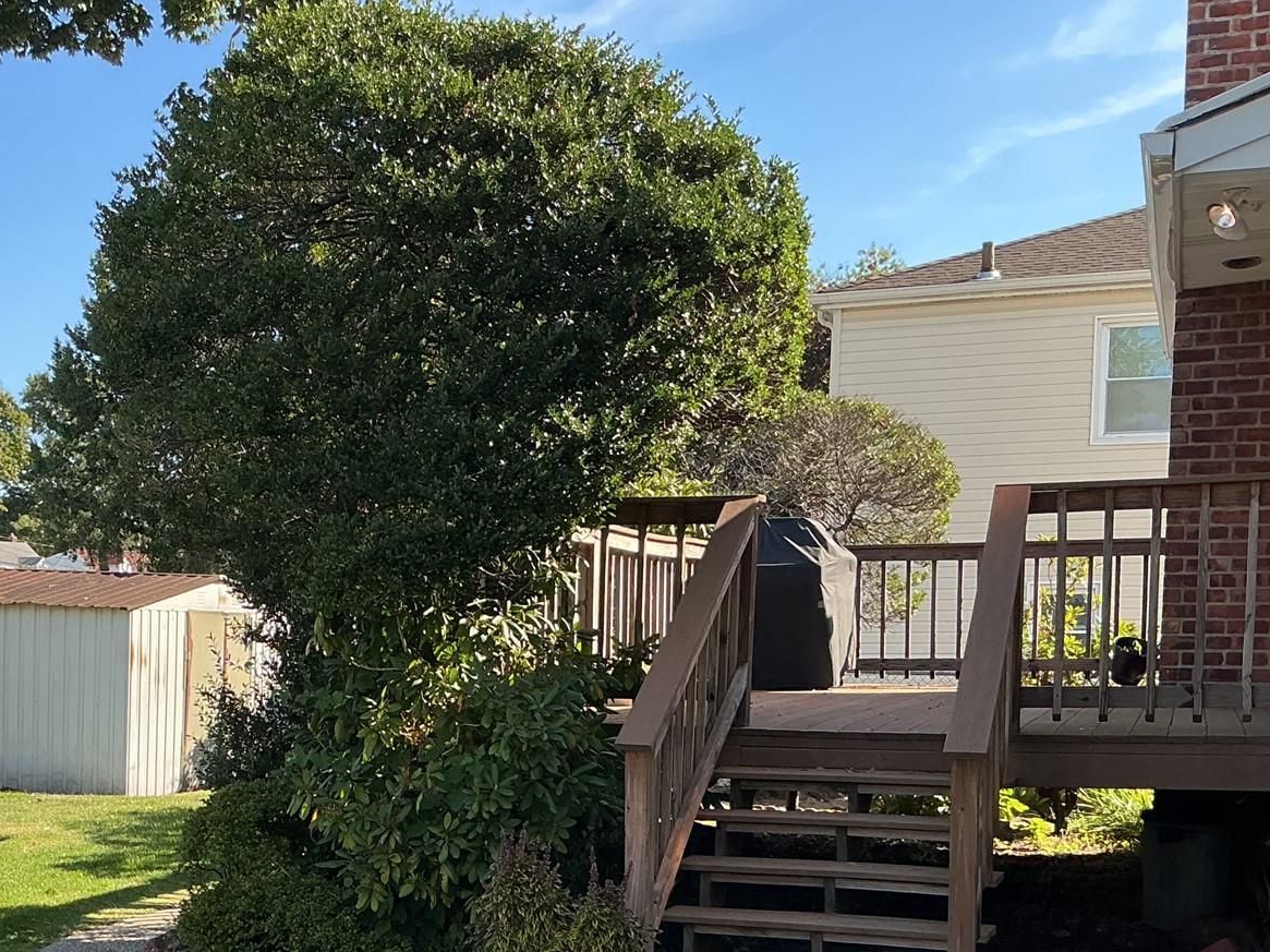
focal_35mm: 51
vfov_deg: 27.7
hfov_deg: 36.8
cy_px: 821
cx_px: 354
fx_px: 1871
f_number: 1.8
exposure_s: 1/380
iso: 25
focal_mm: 3
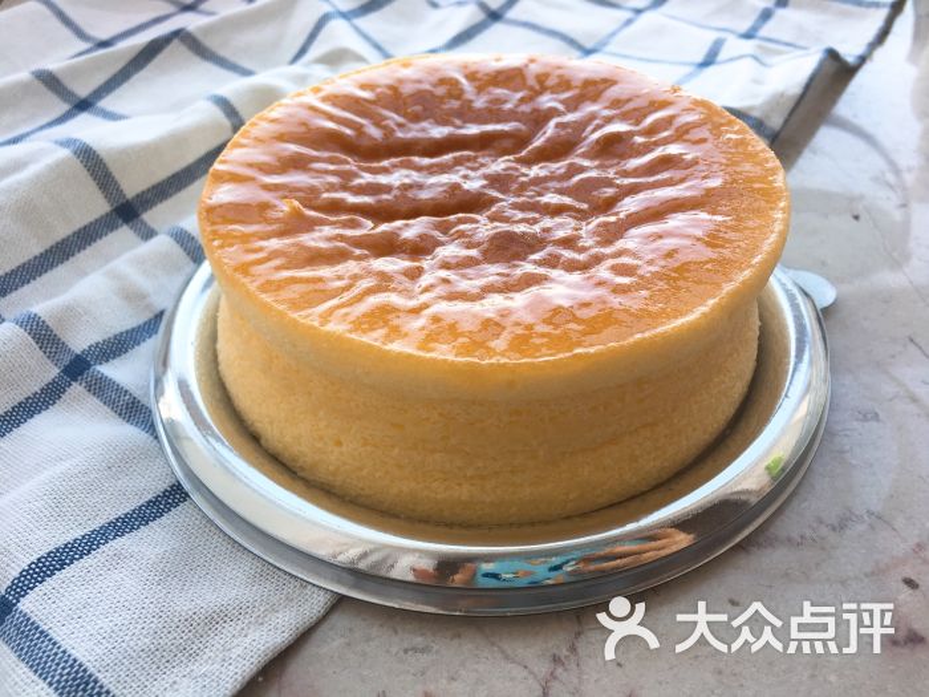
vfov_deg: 48.2
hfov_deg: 61.7
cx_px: 464
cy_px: 348
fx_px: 778
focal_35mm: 29
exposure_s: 1/102
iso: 25
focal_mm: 4.15
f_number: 2.2
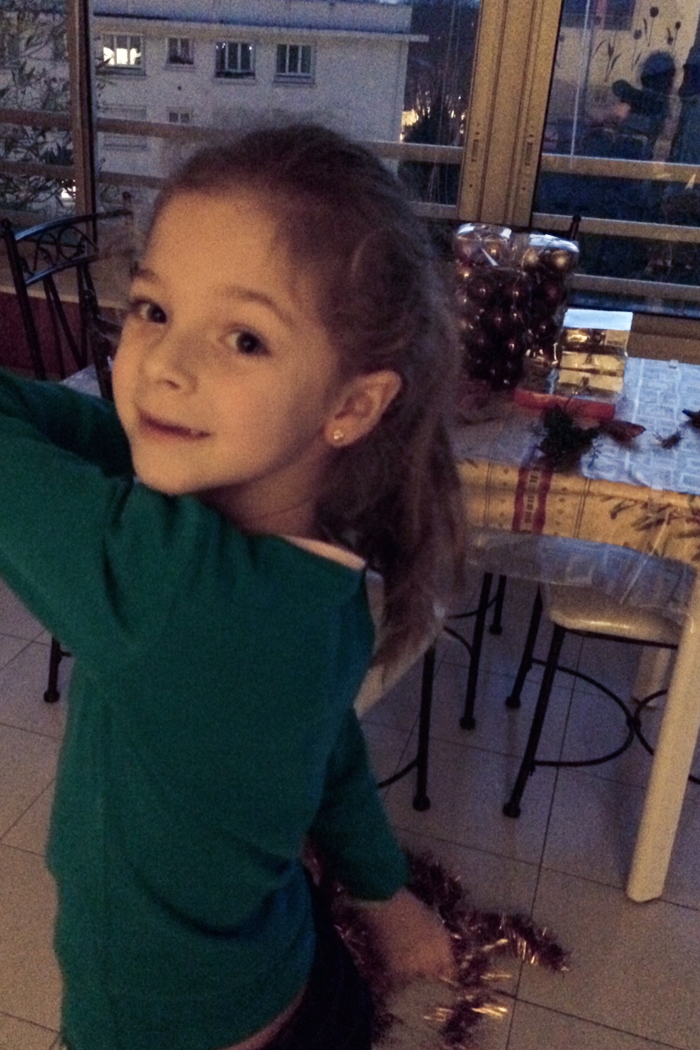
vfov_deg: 51.8
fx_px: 1079
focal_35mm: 37
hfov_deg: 35.9
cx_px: 296
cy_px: 560
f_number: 2.2
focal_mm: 4.12
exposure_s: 1/15
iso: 2500
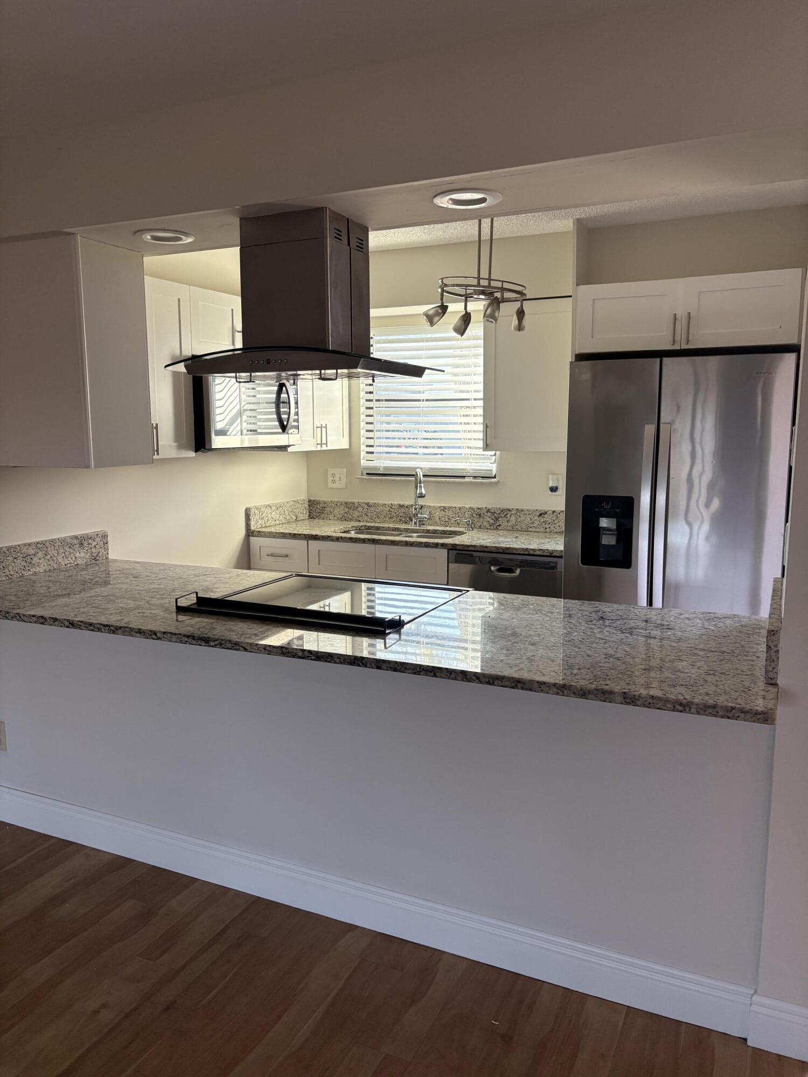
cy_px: 538
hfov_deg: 53.1
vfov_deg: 67.3
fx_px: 809
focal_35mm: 26
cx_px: 404
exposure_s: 1/90
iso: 125
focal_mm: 5.96
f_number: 1.6
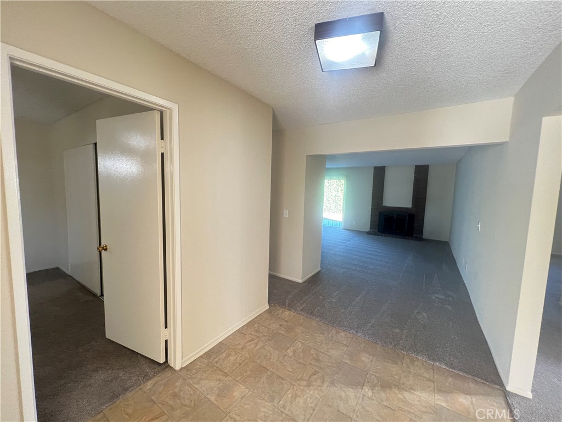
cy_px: 211
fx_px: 211
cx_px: 281
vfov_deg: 89.9
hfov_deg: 106.2
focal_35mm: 13
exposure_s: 1/60
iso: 200
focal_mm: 1.57
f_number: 1.8
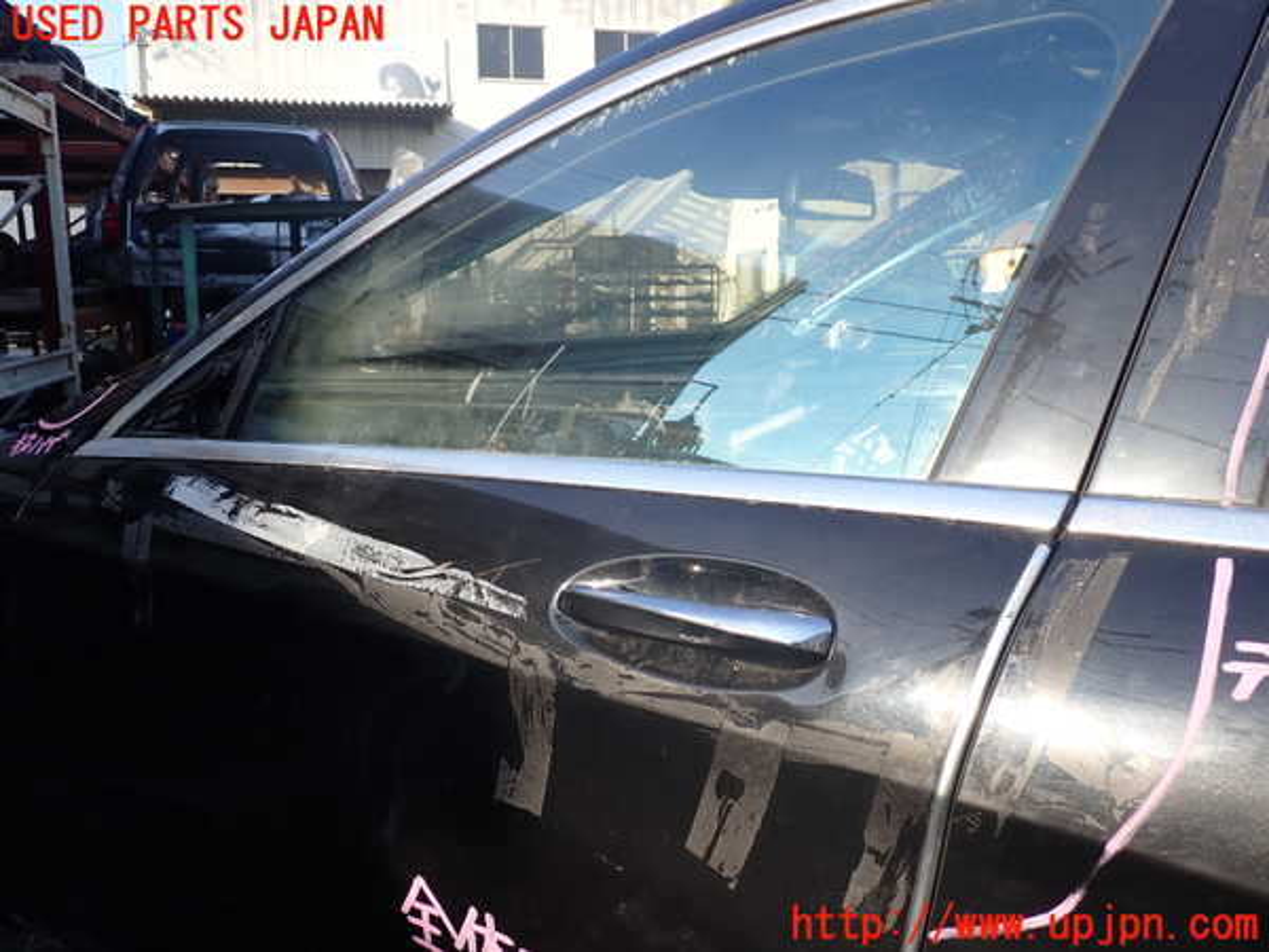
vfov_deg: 46.8
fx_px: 1100
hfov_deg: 60.0
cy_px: 476
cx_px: 634
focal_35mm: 30
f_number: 3.2
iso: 100
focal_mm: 5.4
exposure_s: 1/400
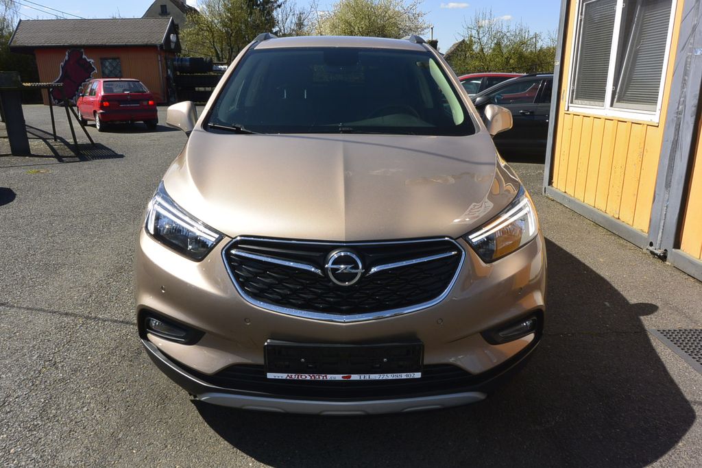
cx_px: 351
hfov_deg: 67.4
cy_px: 234
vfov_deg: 47.9
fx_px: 527
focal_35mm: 27
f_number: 10
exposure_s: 1/250
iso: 160
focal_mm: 10
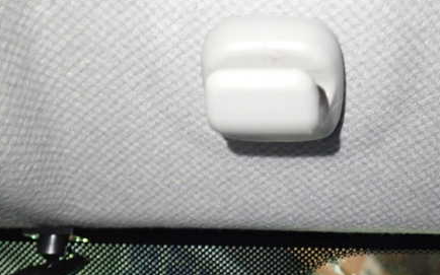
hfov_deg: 44.5
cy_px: 124
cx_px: 297
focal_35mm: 44
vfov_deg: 29.2
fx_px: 527
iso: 250
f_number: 2.3
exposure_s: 1/30
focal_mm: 5.4
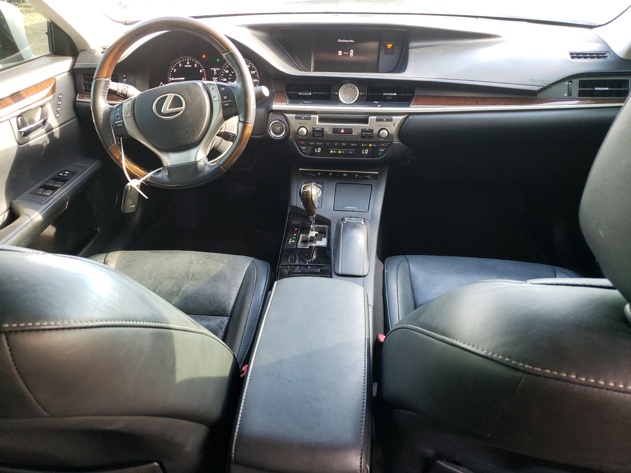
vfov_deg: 53.1
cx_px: 316
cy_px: 236
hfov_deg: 67.3
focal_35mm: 26
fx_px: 474
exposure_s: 1/60.2
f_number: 1.5
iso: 127
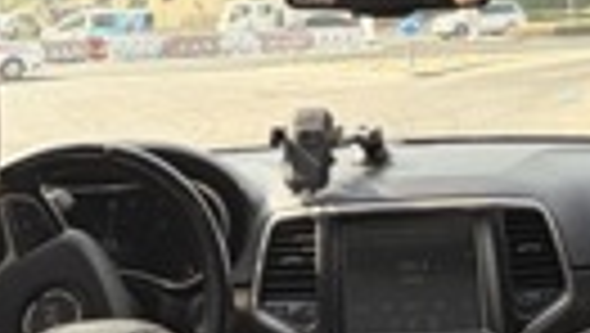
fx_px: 1096
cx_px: 396
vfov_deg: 14.9
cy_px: -284
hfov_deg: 29.9
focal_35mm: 70
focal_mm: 2.22
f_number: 2.2
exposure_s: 1/246
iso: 40
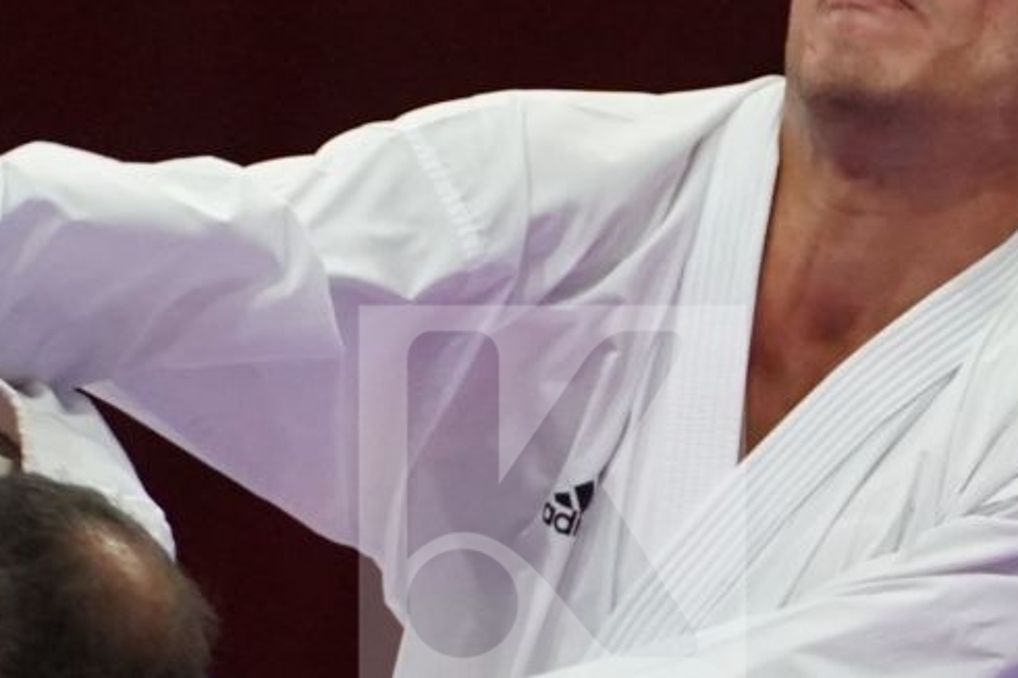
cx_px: 1257
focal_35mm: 1217
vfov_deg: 1.1
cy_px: 495
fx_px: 34390
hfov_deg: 1.7
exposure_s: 1/1000
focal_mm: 221
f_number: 4
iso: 3200
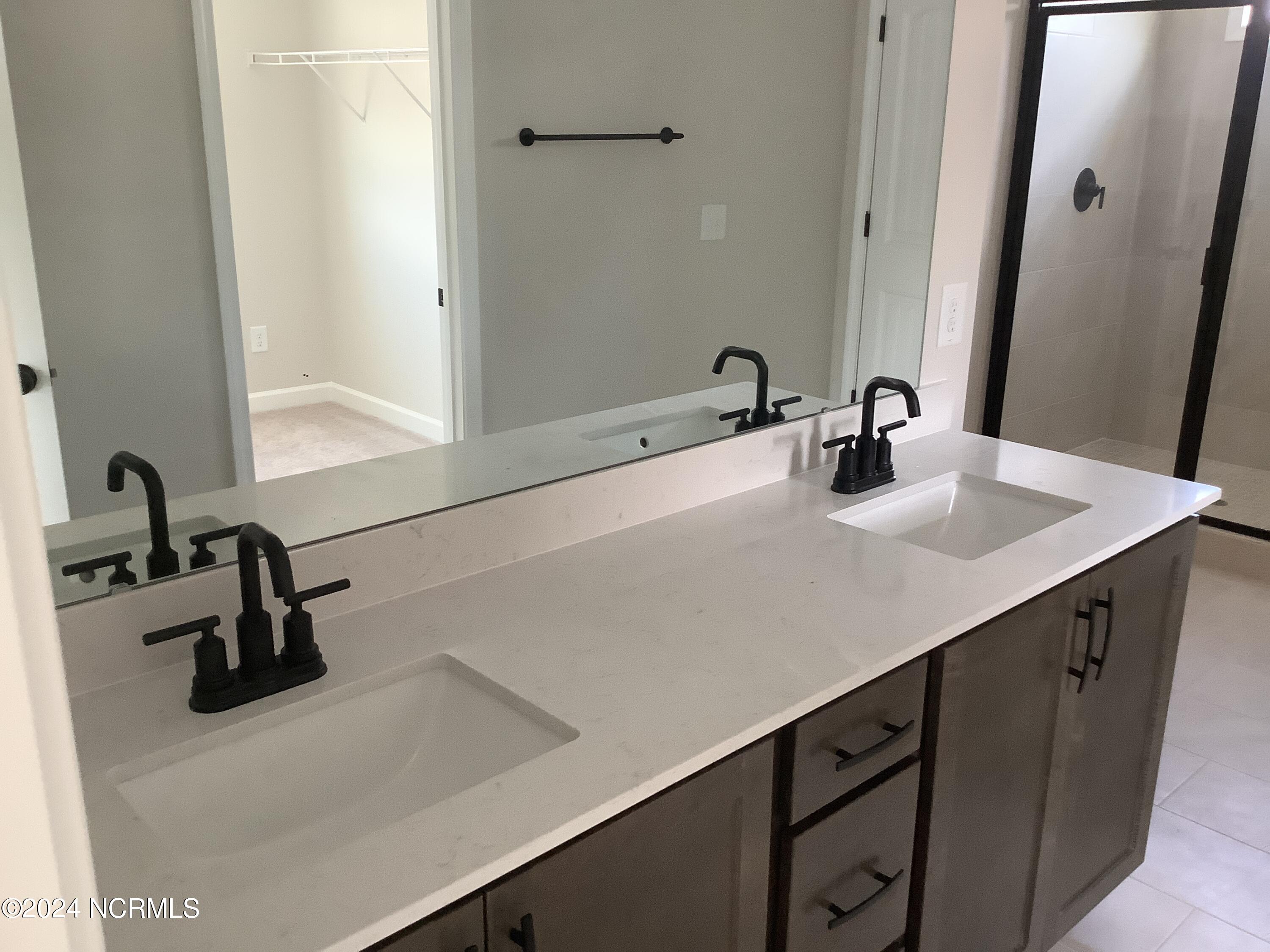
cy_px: 476
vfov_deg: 45.4
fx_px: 1137
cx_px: 635
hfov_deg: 58.4
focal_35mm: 31
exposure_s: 1/60
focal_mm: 3.3
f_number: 2.4
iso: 250
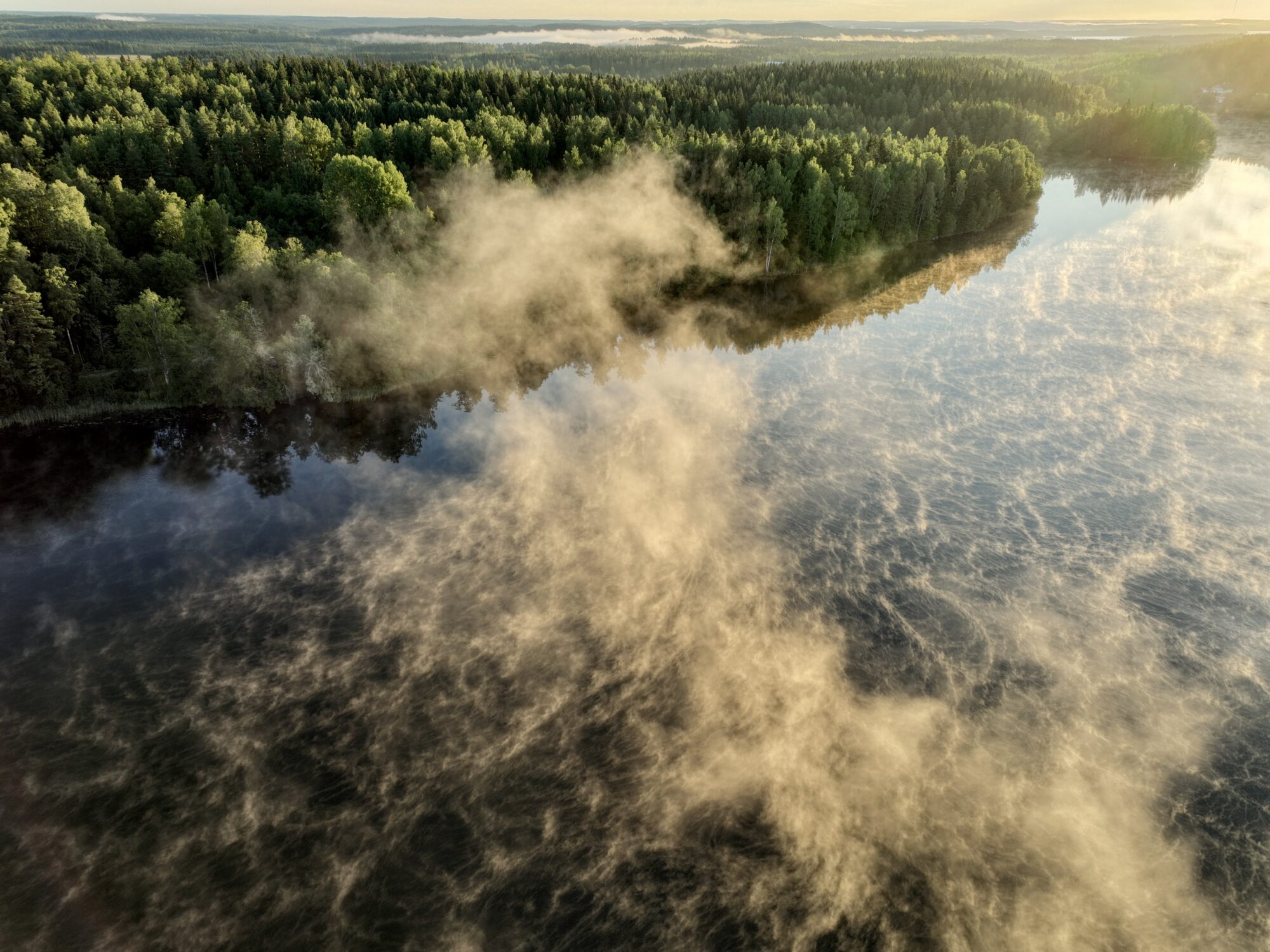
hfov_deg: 71.6
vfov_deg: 56.8
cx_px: 635
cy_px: 476
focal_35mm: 24
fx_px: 880
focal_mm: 12.29
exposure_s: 1/1000
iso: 400
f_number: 2.8
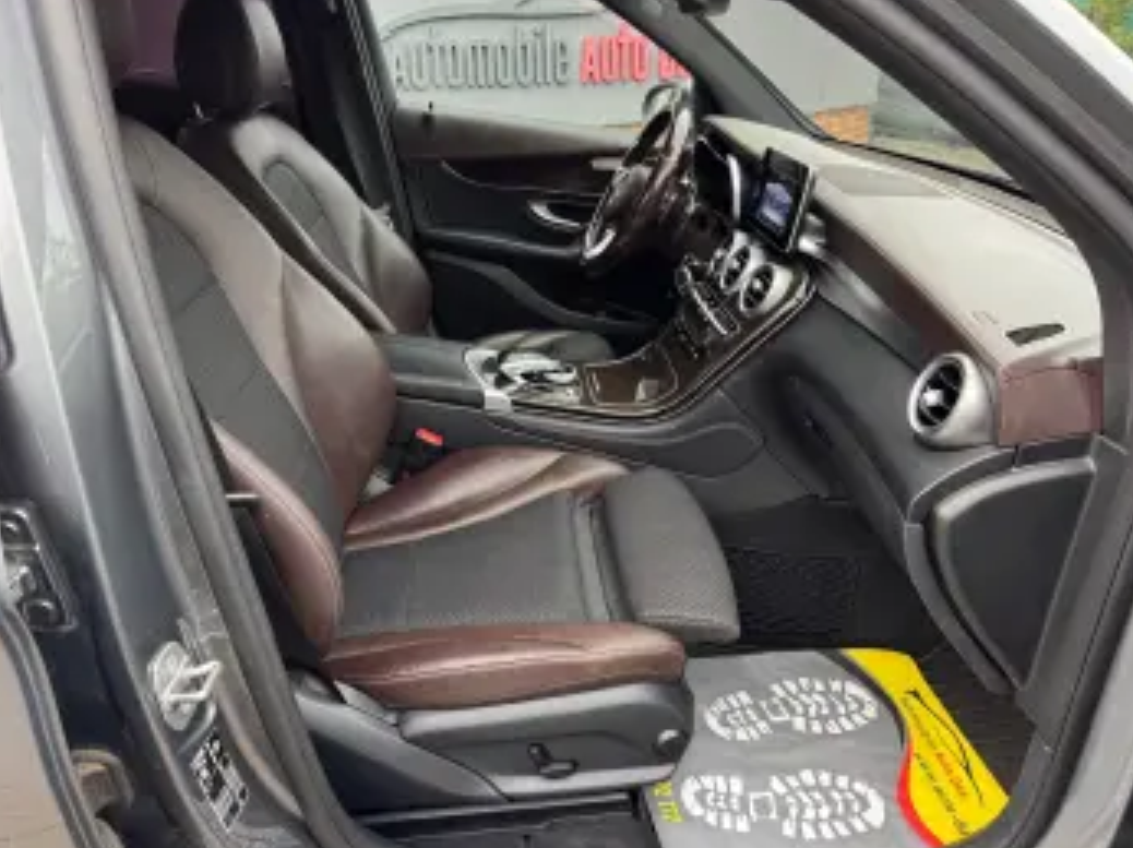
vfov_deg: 54.8
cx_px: 566
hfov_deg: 69.4
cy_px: 426
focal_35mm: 25
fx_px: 818
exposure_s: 1/61
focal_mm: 6.76
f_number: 1.78
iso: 200
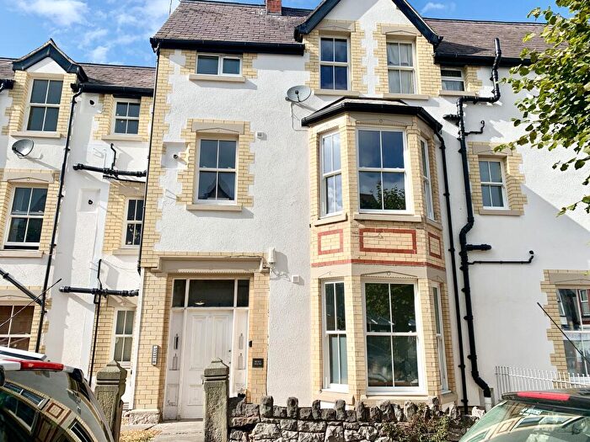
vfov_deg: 53.1
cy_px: 221
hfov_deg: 67.3
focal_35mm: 26
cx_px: 295
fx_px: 443
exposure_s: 1/2681
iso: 25
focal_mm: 4.25
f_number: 1.8
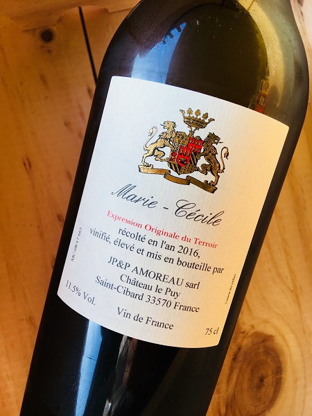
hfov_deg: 48.2
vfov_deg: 61.7
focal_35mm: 29
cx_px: 156
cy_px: 208
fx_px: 349
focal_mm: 4.15
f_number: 2.2
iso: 32
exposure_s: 1/60
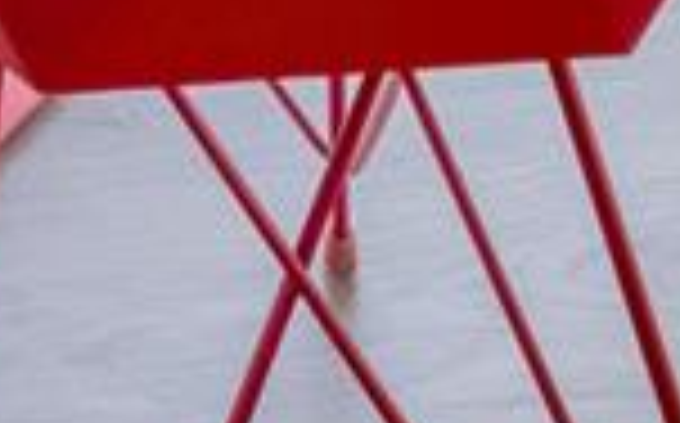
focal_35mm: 162
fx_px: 2999
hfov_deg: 11.3
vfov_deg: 5.0
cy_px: -2142
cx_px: -793
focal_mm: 20
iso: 50
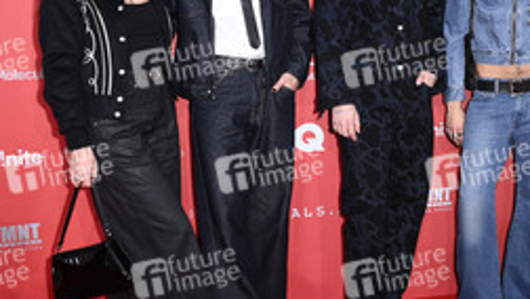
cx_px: 424
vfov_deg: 20.0
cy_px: 116
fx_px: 844
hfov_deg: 33.9
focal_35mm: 60
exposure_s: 1/250
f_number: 5.6
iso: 1000
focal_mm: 32
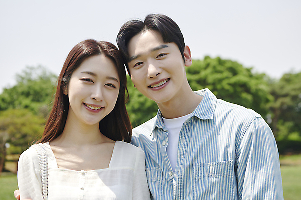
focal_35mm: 74
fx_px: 618
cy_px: 100
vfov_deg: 18.4
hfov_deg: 27.4
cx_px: 150
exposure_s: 1/500
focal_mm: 62
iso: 160
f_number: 5
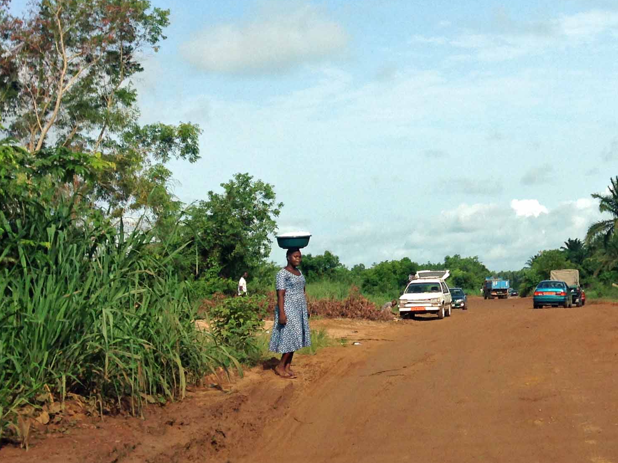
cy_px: 98
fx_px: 1303
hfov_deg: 25.4
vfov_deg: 20.0
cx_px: 618
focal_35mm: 73
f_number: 2.4
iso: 50
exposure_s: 1/1290
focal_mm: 4.12
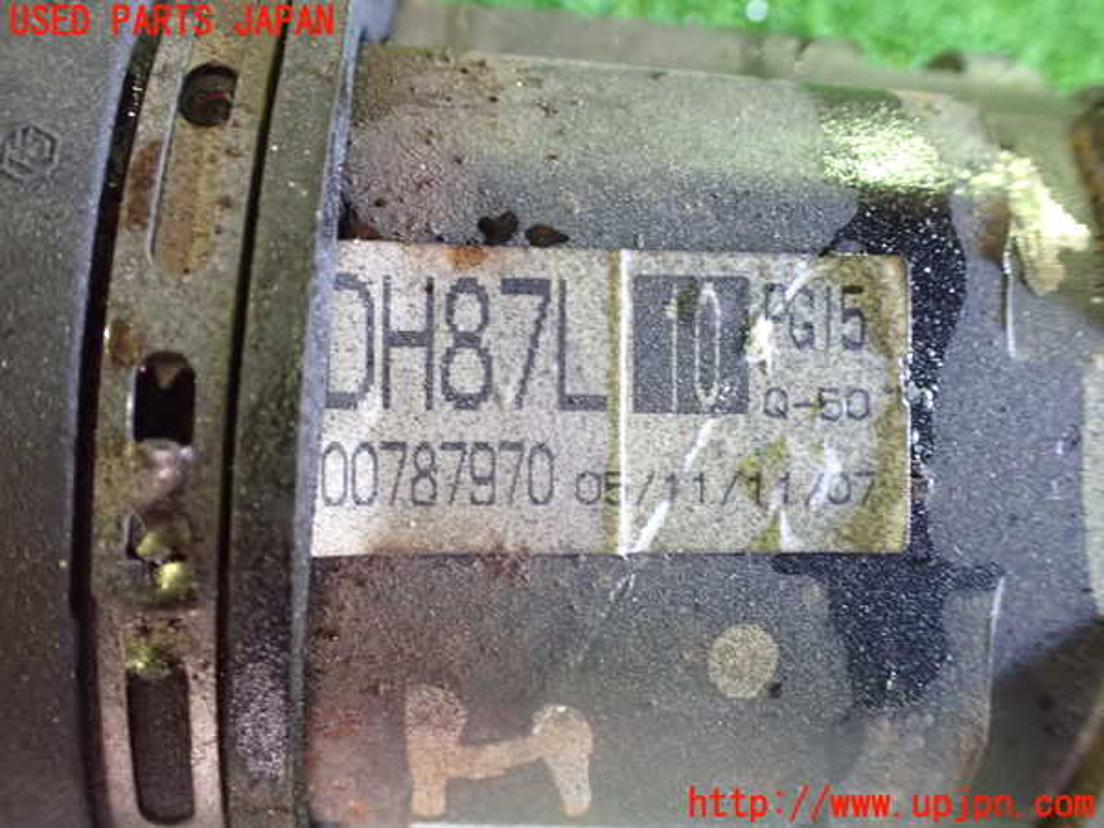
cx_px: 552
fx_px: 957
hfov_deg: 60.0
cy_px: 414
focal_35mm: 30
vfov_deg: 46.8
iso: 1600
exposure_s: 1/30
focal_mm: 5.4
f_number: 2.3
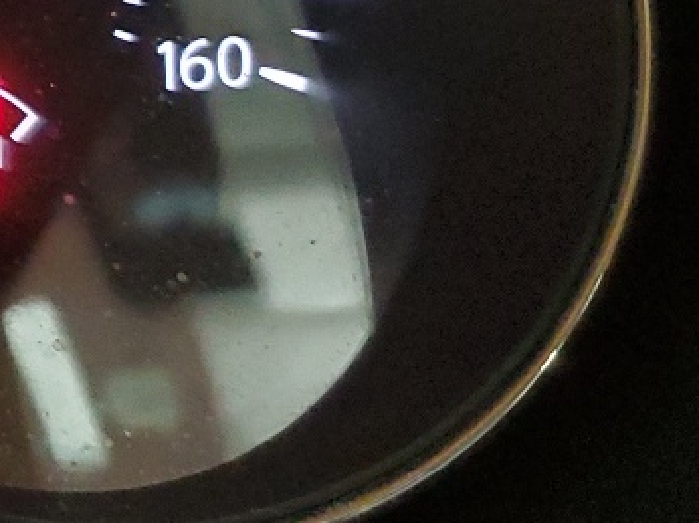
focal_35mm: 118
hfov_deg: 13.5
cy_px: -63
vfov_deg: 12.3
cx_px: -818
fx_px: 2380
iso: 285
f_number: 1.5
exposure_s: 1/17
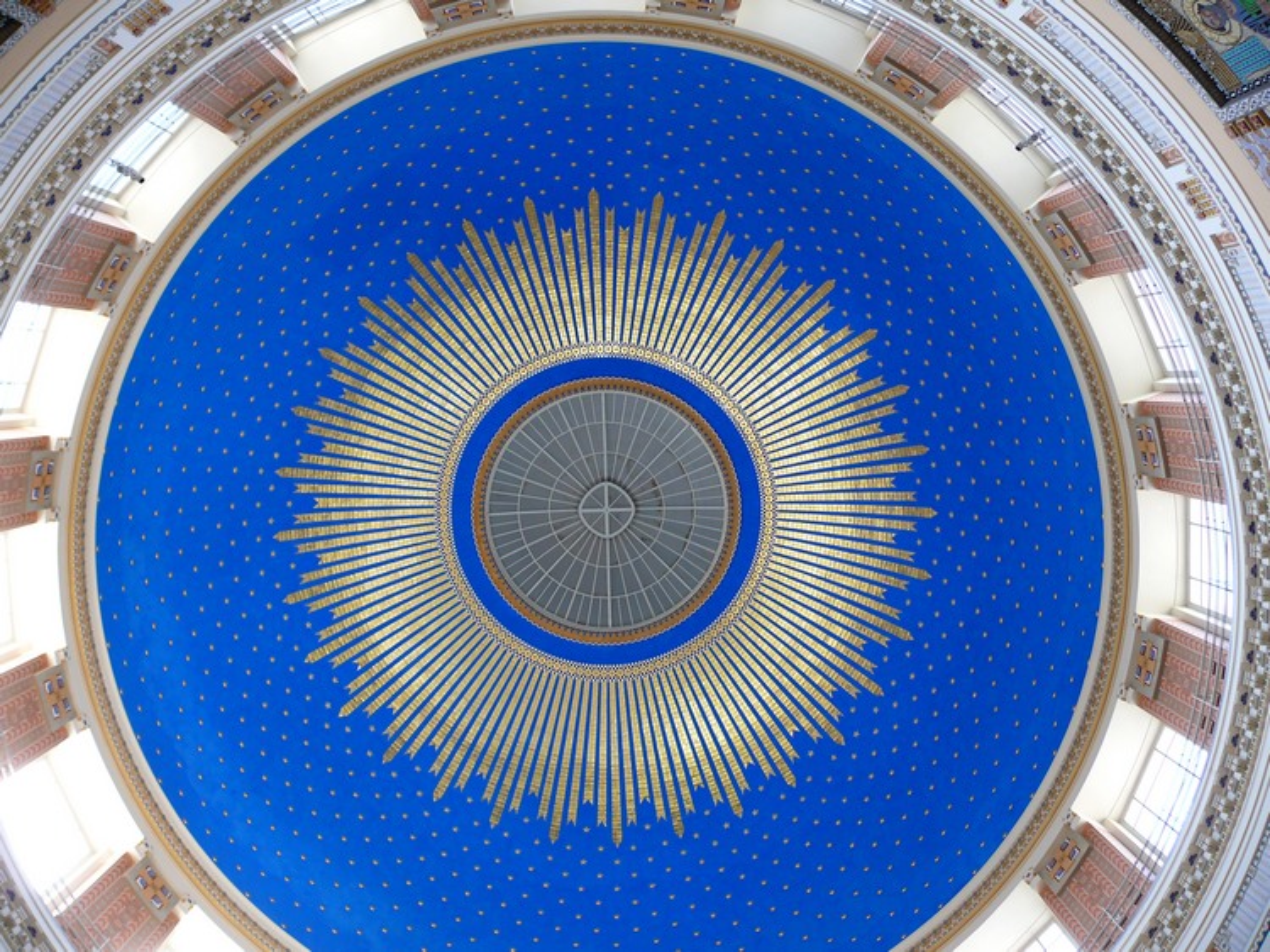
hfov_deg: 52.6
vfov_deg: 40.7
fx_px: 1284
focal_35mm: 35
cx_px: 635
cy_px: 476
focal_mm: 7.4
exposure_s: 1/40
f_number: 2.8
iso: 100
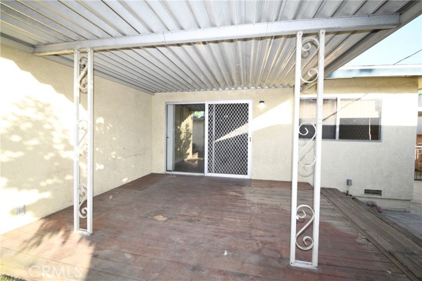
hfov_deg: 100.4
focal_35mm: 15
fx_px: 176
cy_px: 140
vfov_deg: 77.4
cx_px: 211
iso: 100
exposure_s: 1/100
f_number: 5
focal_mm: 10
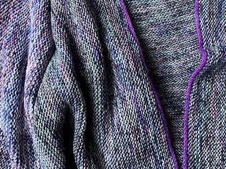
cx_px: 58
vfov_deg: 28.3
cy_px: 11
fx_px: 320
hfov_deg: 38.0
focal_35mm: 49
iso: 160
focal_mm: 4.25
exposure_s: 1/60
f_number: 1.8
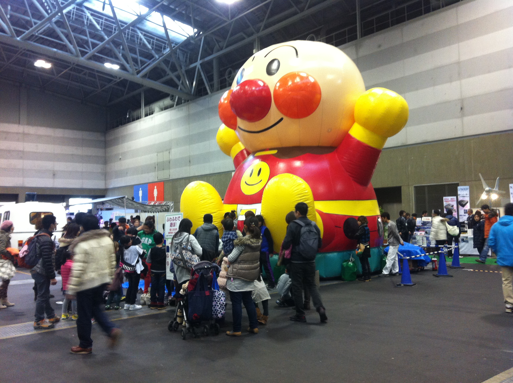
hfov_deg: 52.7
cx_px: 256
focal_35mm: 35
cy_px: 192
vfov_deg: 40.6
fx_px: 518
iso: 160
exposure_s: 1/15
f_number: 2.8
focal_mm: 3.85
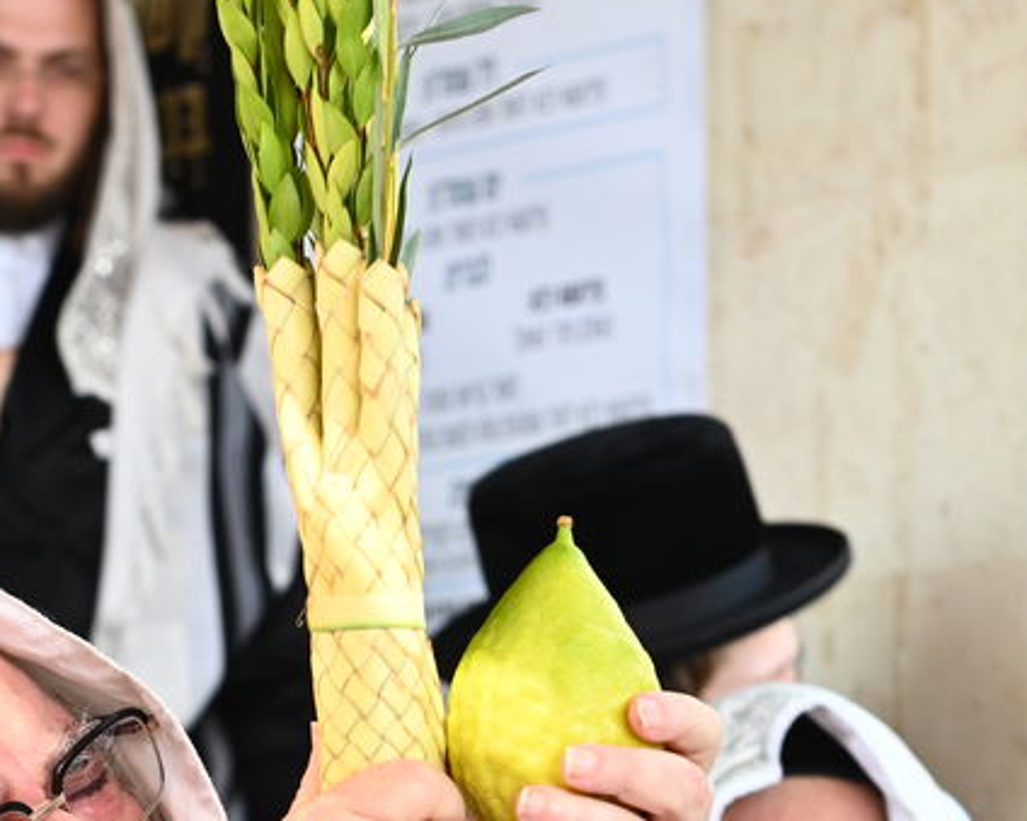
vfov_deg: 7.1
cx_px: 124
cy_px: 982
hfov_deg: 8.9
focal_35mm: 217
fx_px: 6594
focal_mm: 70
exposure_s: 1/125
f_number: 5.6
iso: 200
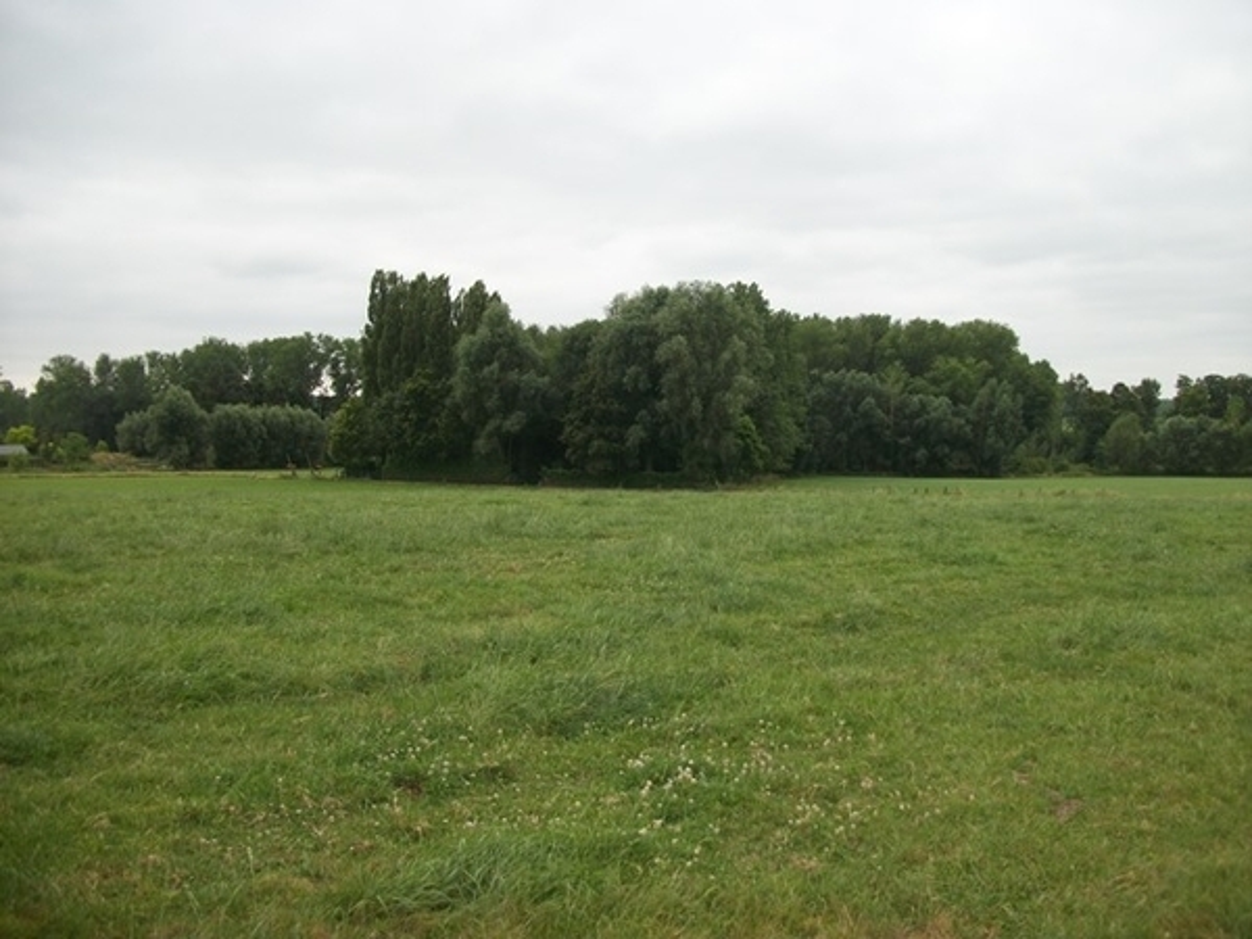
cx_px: 626
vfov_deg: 44.2
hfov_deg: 56.8
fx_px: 1157
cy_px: 470
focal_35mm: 32
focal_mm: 5.7
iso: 80
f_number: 2.9
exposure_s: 1/640
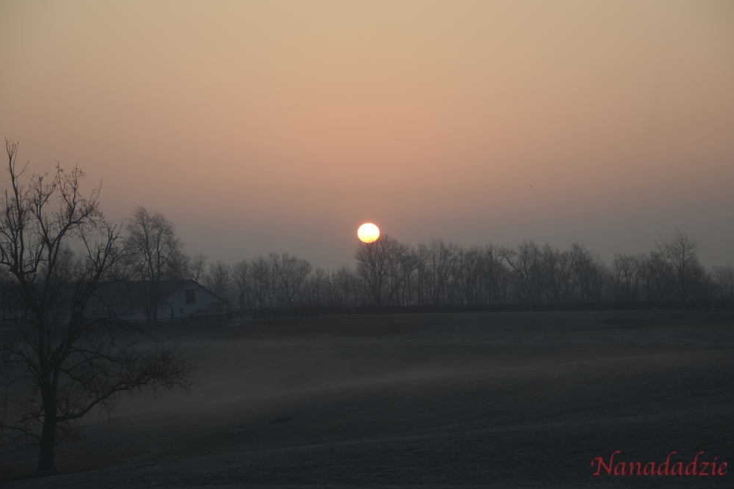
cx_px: 367
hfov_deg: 18.1
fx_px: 2304
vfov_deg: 12.1
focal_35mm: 113
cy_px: 246
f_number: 8
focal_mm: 112
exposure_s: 1/125
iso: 100
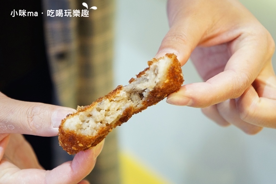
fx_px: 537
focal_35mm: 70
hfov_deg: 28.8
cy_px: 92
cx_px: 138
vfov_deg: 19.4
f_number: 5.6
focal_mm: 70
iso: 2500
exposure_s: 1/80
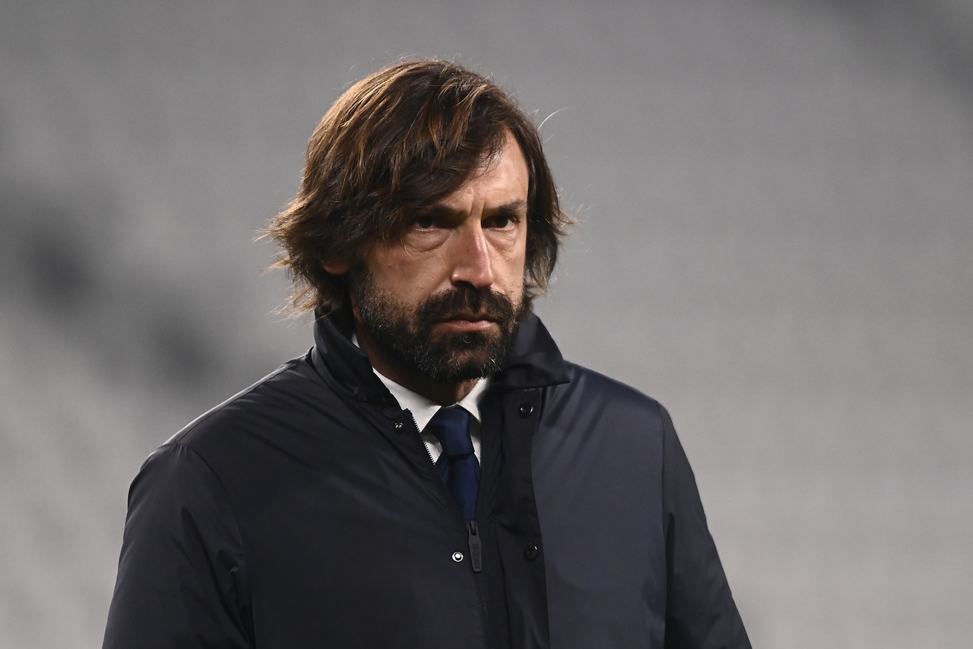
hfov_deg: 3.0
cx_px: 486
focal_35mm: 680
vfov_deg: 2.0
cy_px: 324
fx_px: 18375
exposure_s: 1/1250
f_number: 5
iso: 4000
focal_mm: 680
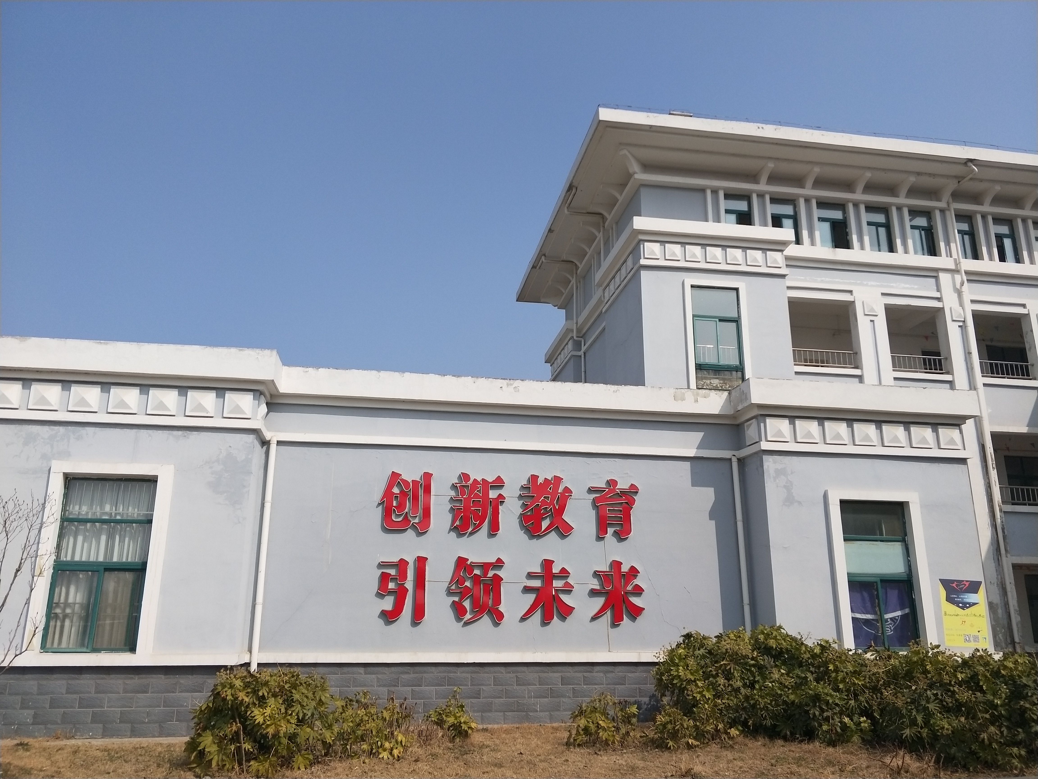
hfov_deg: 69.4
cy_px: 390
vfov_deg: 54.9
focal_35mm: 25
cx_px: 519
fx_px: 750
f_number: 1.7
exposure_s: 1/2735
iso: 33
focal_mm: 4.27
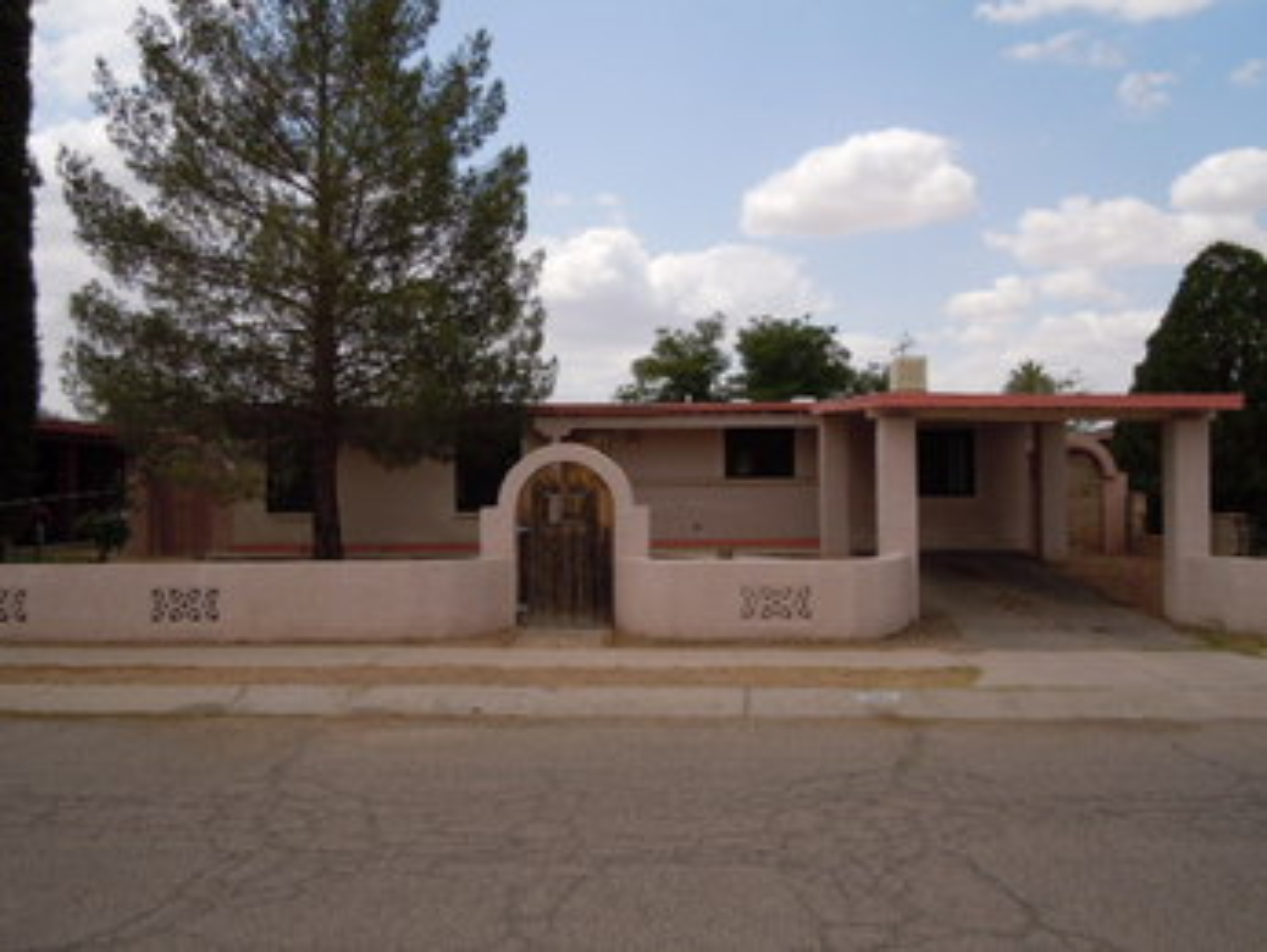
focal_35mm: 30
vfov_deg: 46.8
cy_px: 476
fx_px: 1099
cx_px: 634
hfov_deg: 59.9
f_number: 7
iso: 100
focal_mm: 5.4
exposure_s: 1/320
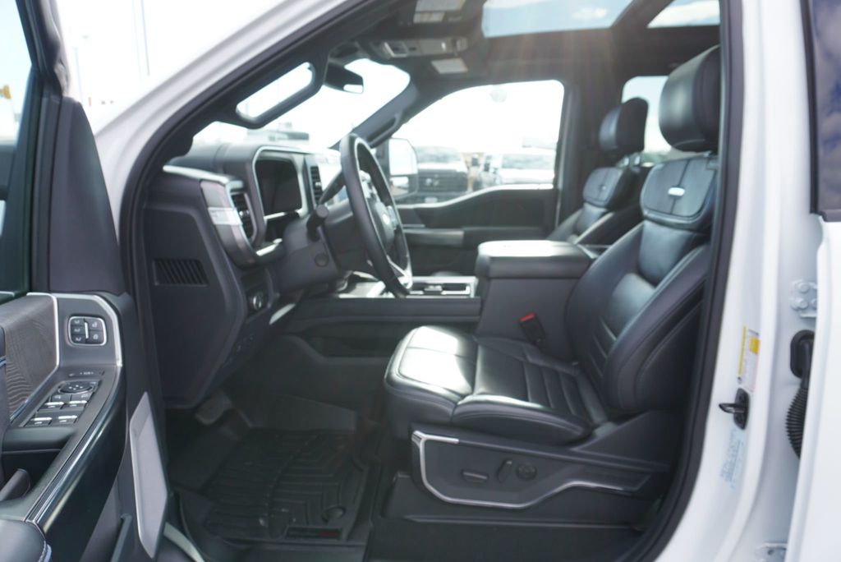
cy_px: 281
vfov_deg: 53.2
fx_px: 561
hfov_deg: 73.7
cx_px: 420
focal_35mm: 24
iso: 100
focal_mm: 16
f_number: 5
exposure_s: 1/100
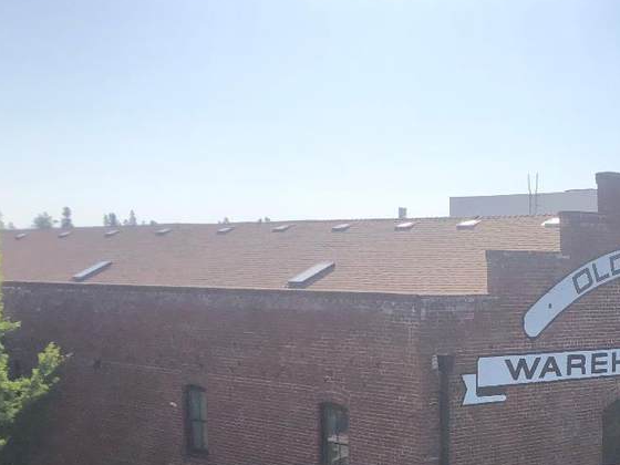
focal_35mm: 64
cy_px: 463
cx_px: 527
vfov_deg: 22.1
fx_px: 1146
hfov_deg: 29.3
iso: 20
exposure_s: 1/3040
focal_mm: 4
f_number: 1.8
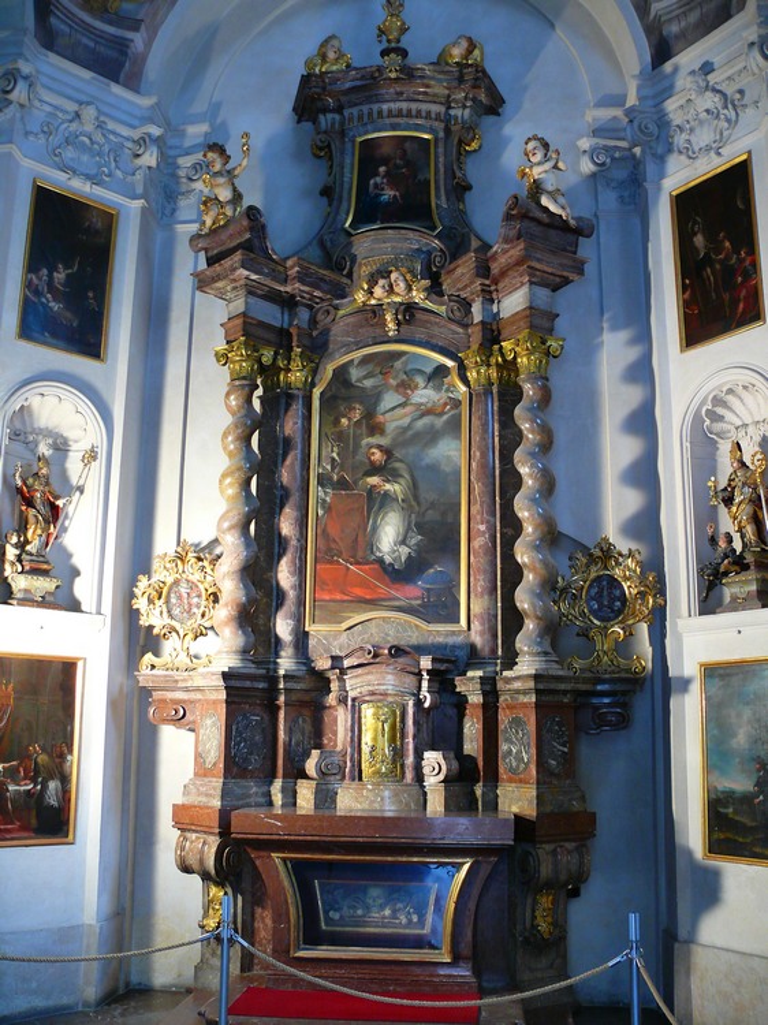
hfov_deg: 40.7
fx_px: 1036
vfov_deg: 52.6
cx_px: 384
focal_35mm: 35
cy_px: 512
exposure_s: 1/13
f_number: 2.8
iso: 200
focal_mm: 7.4
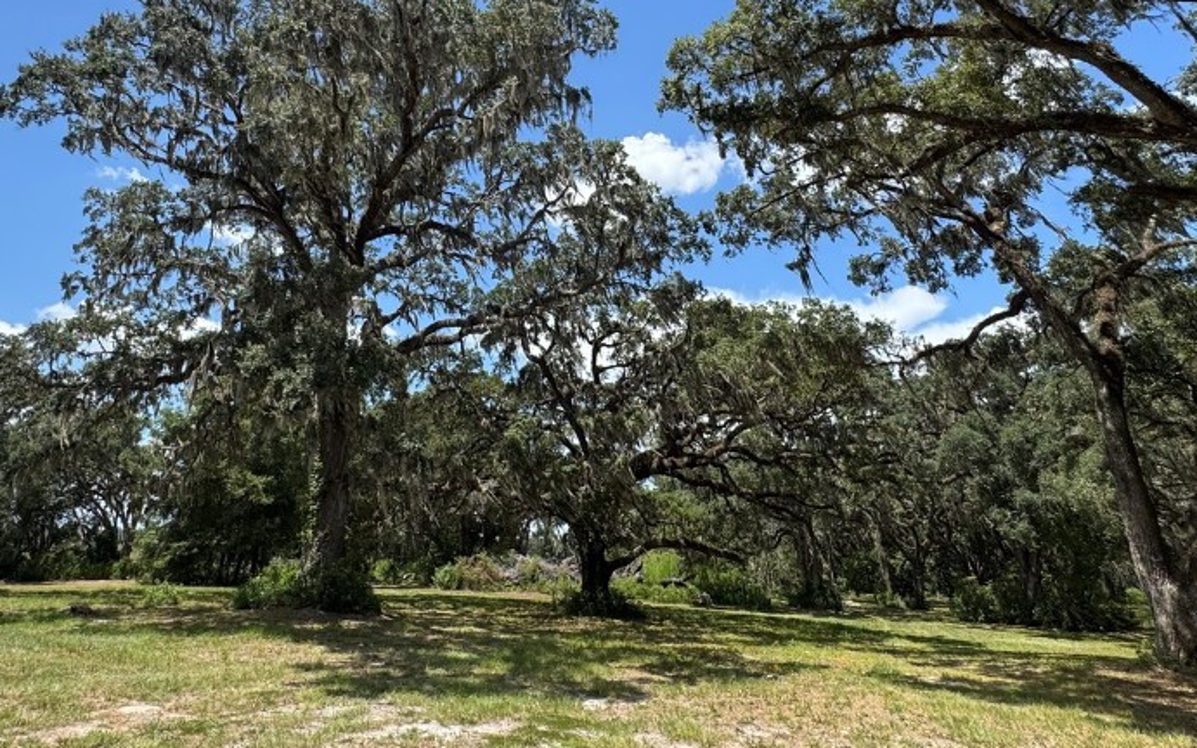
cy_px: 199
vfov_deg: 52.9
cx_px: 525
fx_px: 718
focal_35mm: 22
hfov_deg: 79.3
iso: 50
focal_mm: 2.22
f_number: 2.2
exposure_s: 1/1143
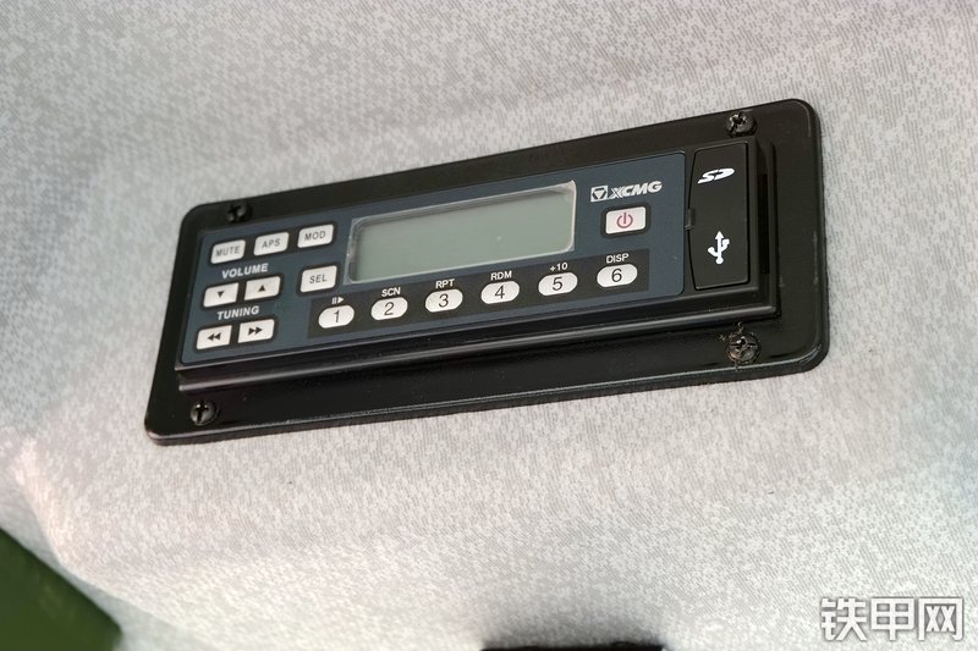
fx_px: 1575
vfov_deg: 23.4
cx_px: 489
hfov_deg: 34.5
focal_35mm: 58
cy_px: 326
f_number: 5.3
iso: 100
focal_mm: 38.7
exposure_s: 1/15
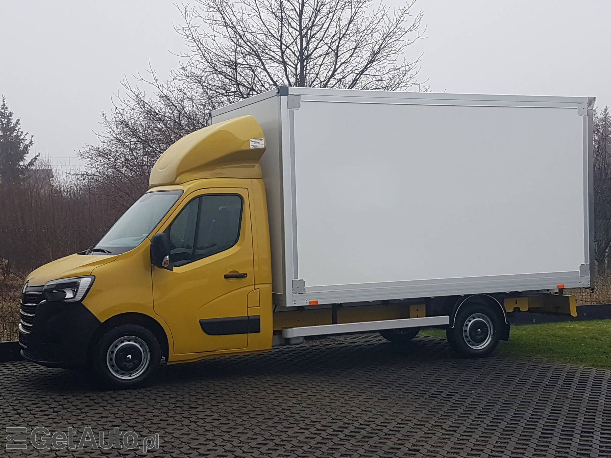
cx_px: 306
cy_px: 229
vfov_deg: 53.1
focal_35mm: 26
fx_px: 459
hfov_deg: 67.3
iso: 40
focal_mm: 4.2
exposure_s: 1/230
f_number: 1.7
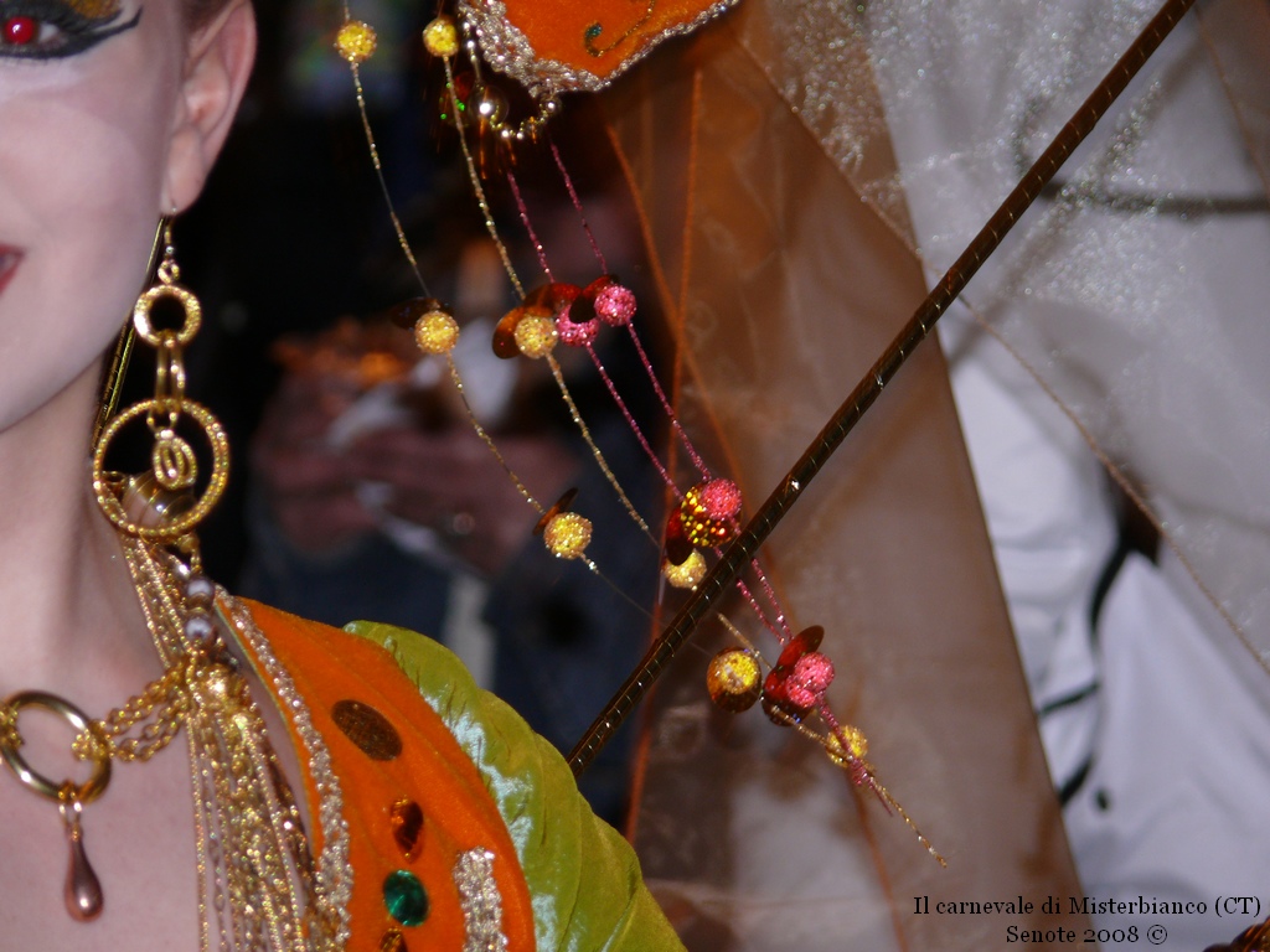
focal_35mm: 307
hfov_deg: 6.5
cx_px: 635
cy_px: 476
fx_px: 11263
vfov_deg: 4.8
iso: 125
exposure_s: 1/30
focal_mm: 64.8
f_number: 3.6
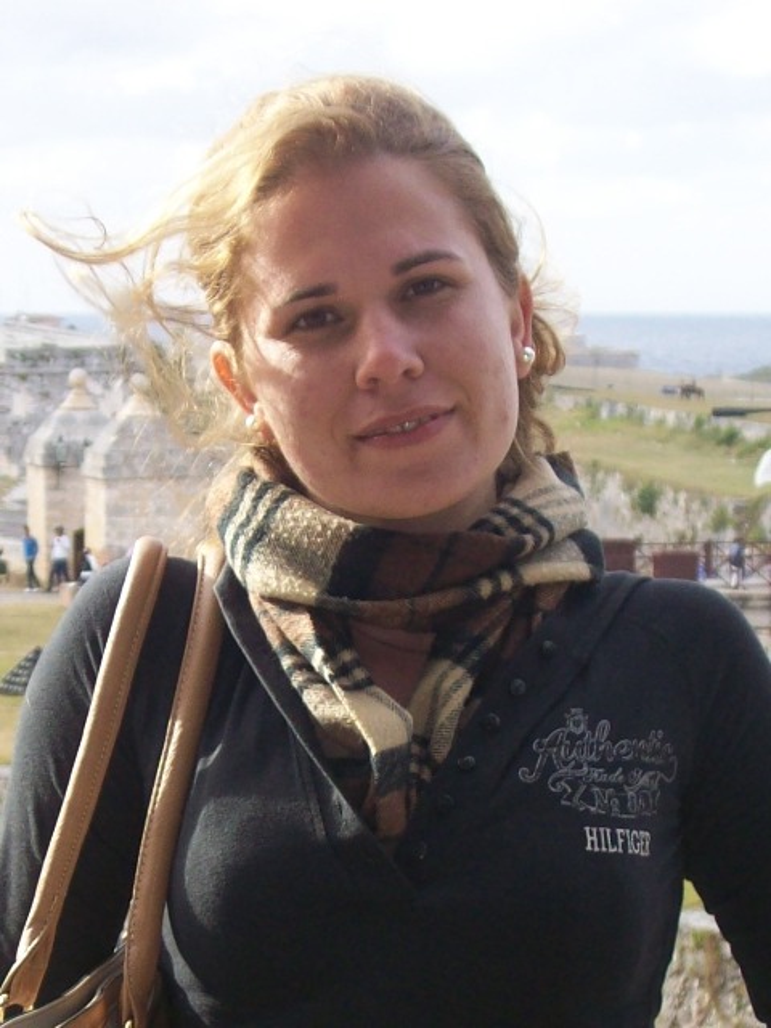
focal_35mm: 56
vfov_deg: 34.3
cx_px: 386
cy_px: 514
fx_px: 1663
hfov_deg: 26.1
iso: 80
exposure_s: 1/296
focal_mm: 9.4
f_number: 3.4
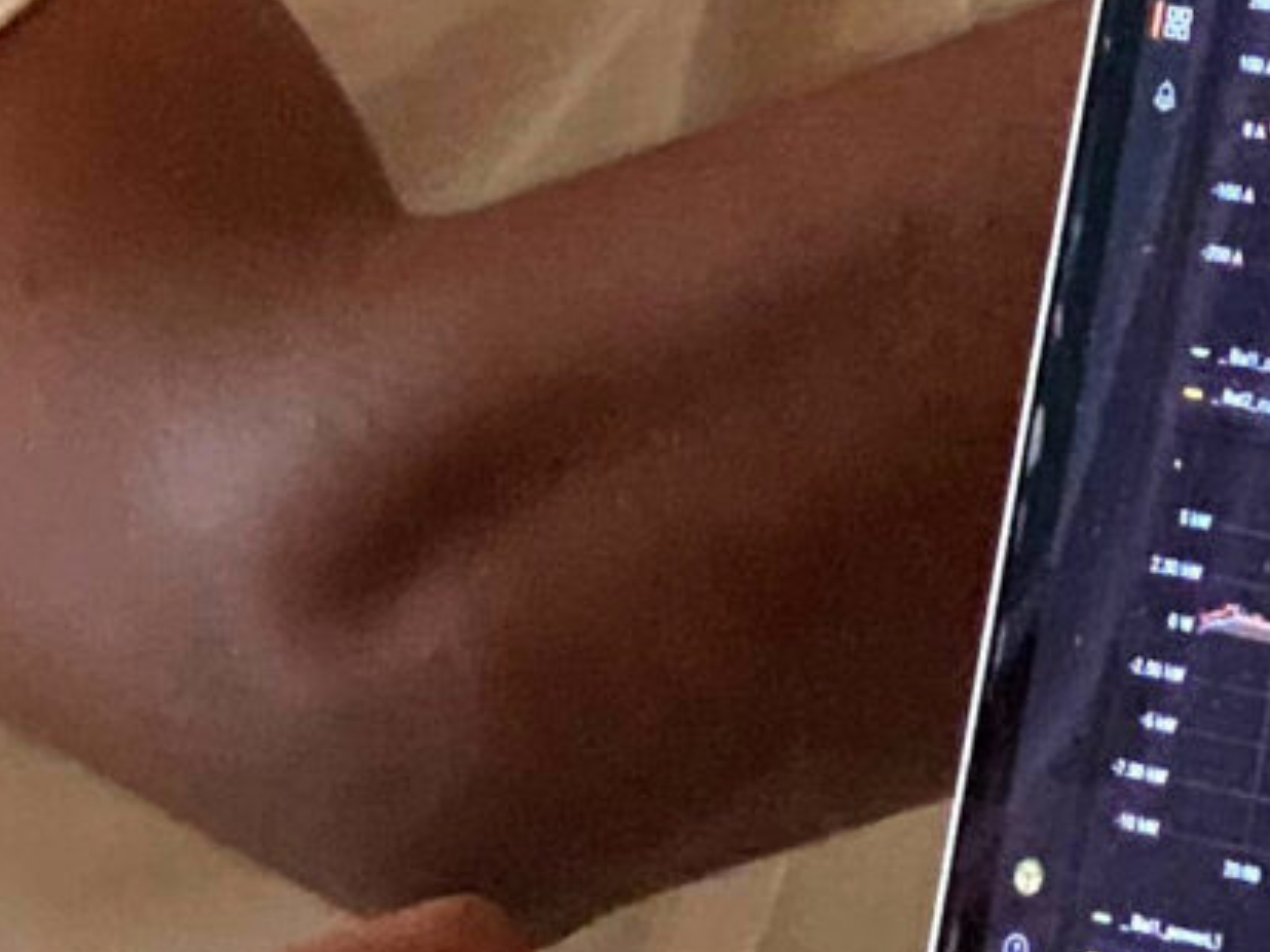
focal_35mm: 323
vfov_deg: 4.6
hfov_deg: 6.1
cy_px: -89
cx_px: 780
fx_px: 11850
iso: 500
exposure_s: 1/60
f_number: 2
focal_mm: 6
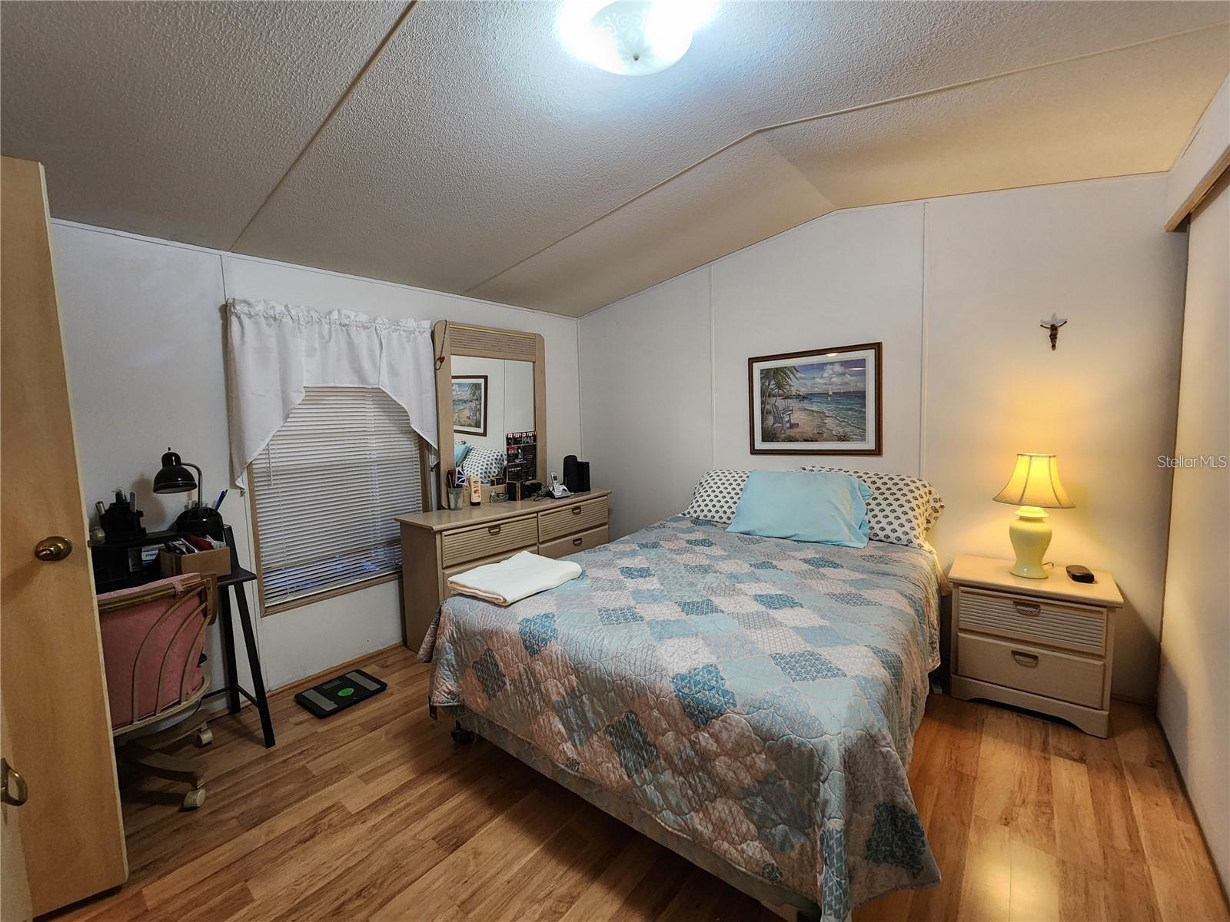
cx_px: 615
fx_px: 462
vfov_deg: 89.9
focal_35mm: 13
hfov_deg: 106.2
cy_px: 461
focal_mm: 2.2
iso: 400
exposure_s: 1/60
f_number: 2.2
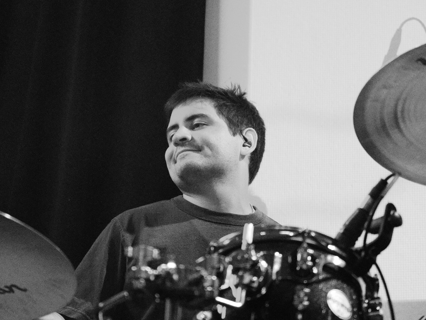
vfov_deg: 13.1
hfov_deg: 17.4
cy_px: 162
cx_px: 212
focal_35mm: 113
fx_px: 1391
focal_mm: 52
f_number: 2.8
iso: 5000
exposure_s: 1/160
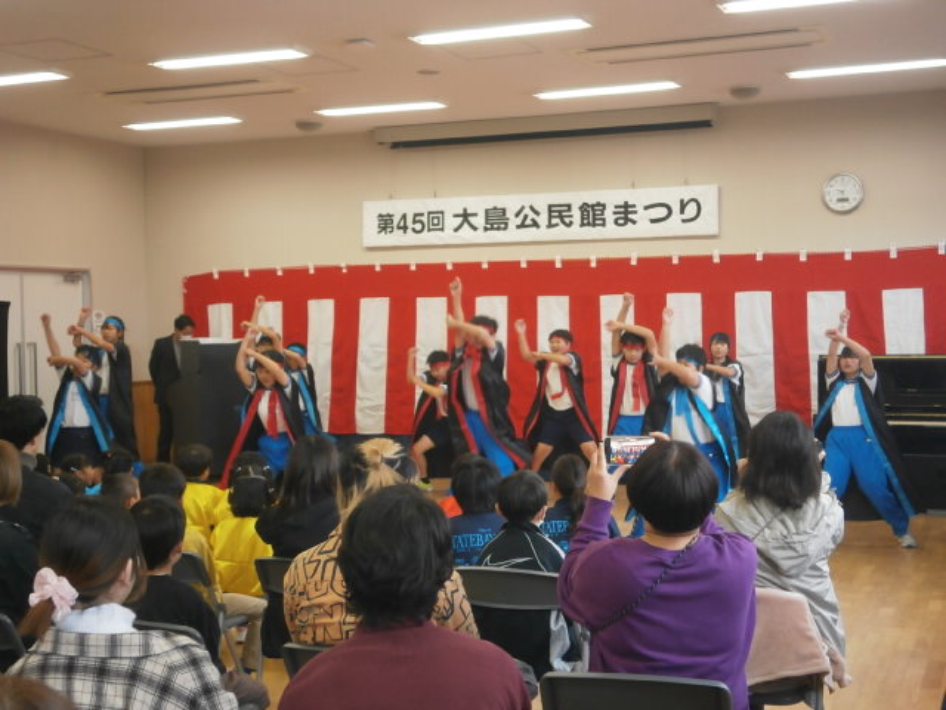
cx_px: 473
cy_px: 355
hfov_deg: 40.4
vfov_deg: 30.9
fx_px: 1284
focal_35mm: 47
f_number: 3.4
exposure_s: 1/40
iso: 200
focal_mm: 8.3
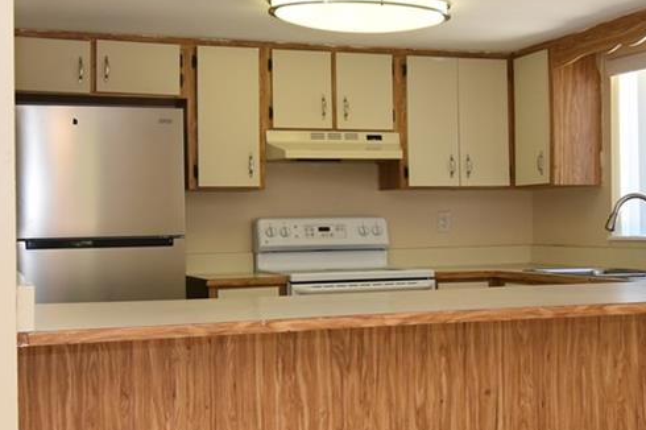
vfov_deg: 27.5
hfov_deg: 40.2
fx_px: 879
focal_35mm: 49
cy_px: 203
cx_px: 269
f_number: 4
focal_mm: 10
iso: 220
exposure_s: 1/60
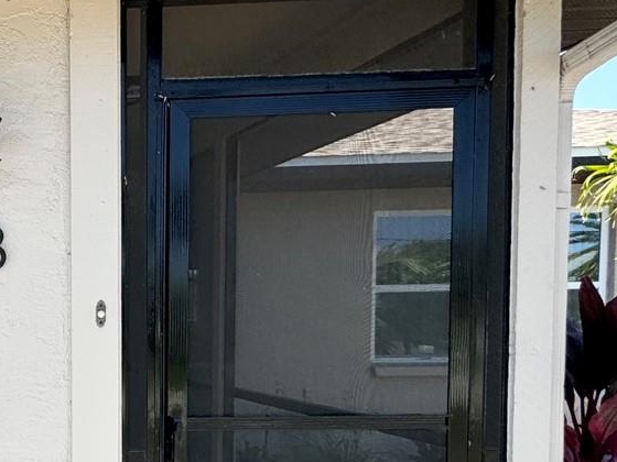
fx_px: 713
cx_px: -156
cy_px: 345
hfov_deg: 35.0
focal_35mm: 40
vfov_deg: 35.2
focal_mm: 2.22
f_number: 2.2
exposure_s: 1/1395
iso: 50
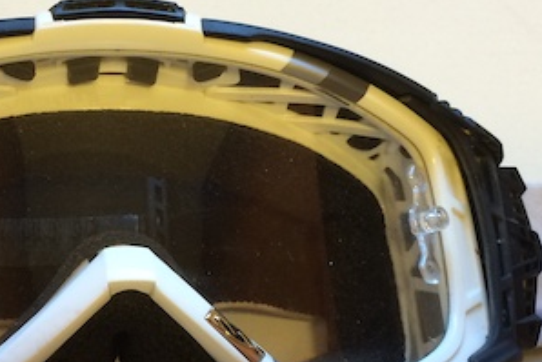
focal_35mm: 81
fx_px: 1220
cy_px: 215
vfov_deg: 16.9
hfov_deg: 24.6
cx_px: 91
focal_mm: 4.15
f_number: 2.2
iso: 80
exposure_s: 1/30
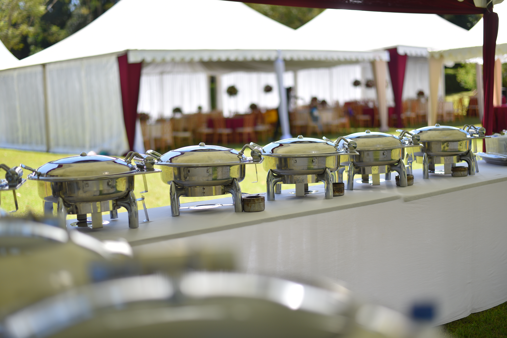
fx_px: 704
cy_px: 169
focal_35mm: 50
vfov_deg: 27.0
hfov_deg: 39.6
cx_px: 254
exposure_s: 1/2000
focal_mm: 50
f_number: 1.8
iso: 100
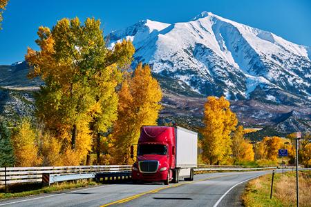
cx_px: 156
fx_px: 924
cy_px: 104
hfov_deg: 19.1
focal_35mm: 107
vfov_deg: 12.8
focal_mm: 71.5
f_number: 5.6
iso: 200
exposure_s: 1/170
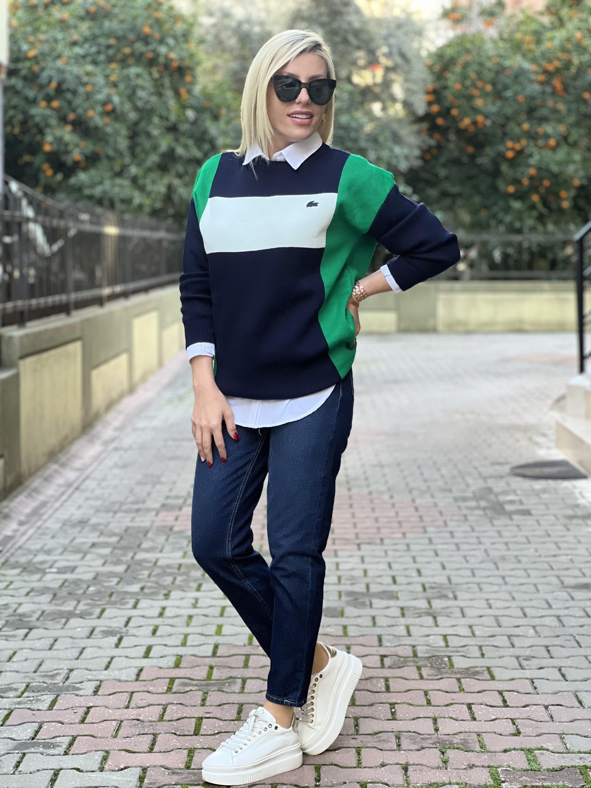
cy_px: 394
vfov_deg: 25.3
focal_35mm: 77
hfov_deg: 19.1
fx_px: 1753
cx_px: 296
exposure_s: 1/108
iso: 250
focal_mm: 9
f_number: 2.8
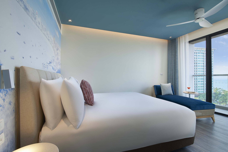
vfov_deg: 73.8
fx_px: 101
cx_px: 114
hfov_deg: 96.7
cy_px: 76
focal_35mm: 16
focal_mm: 16
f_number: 10
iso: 50
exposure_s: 1/4
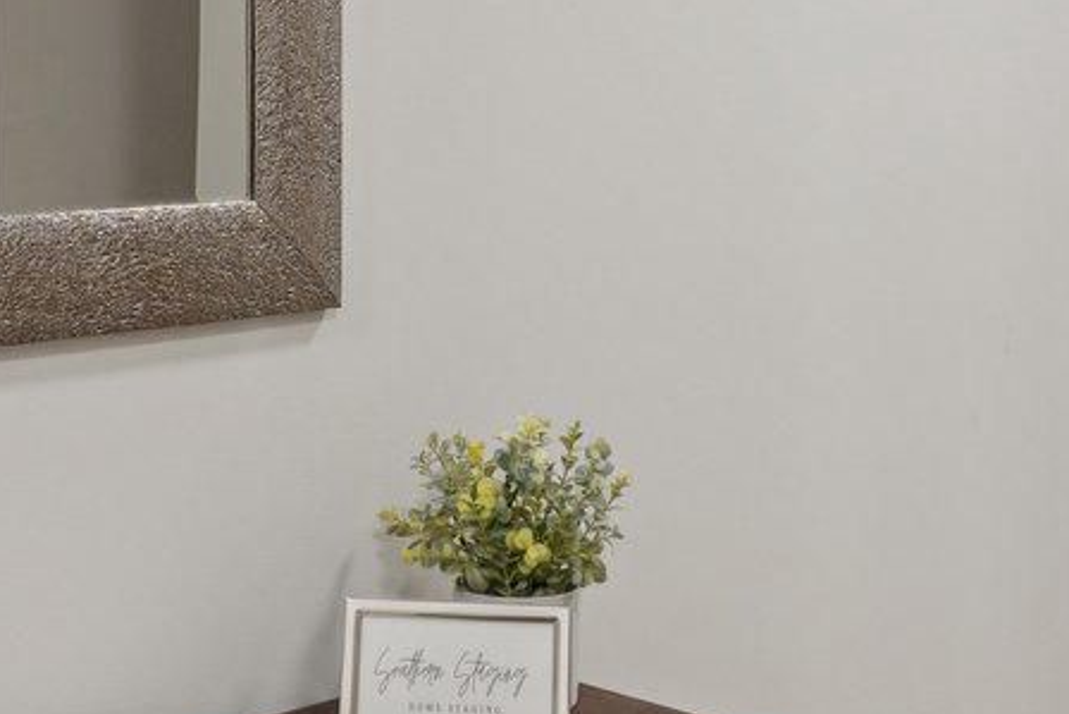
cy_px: 116
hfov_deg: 31.4
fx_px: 1901
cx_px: 449
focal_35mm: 64
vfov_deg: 20.9
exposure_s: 1/6
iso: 200
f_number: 8
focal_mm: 14
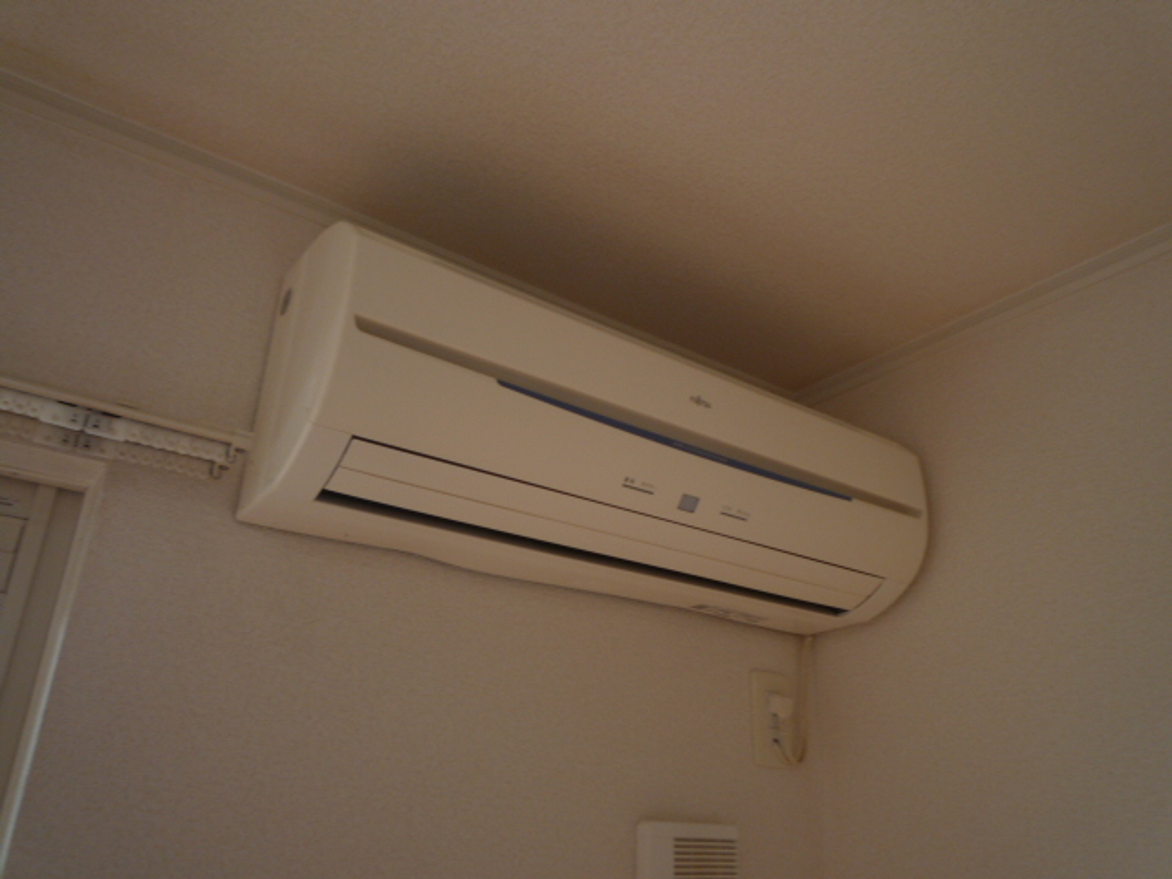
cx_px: 586
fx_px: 846
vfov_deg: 54.9
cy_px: 440
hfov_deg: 69.4
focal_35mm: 25
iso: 100
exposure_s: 1/80
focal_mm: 4.4
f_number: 2.8
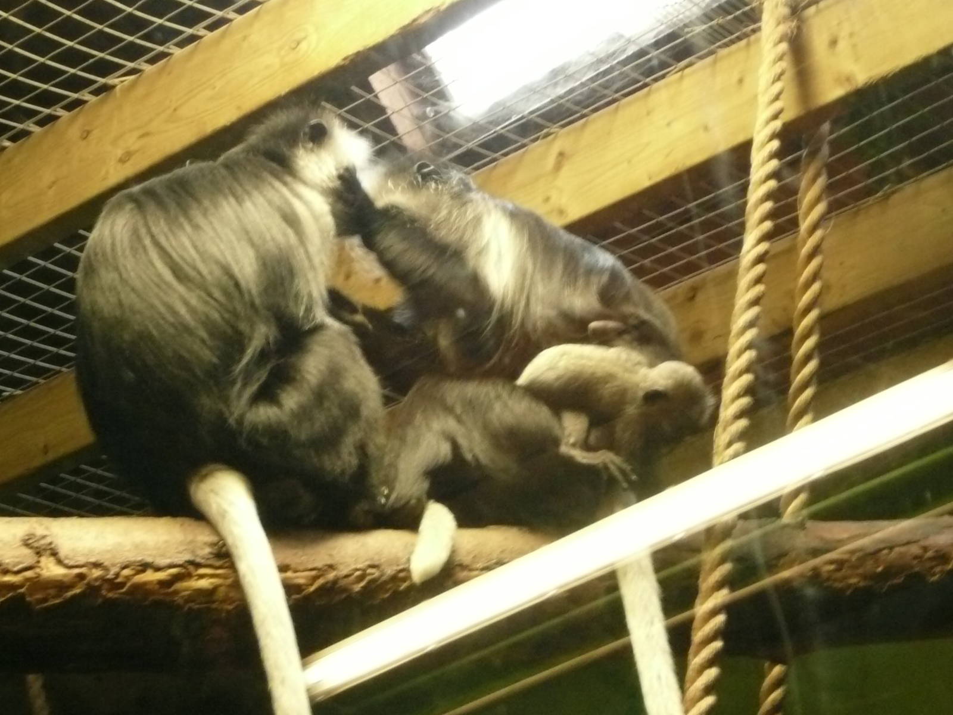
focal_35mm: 92
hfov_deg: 21.3
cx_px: 476
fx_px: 2533
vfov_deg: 16.1
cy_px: 358
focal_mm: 10.2
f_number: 4.5
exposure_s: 1/20
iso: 400
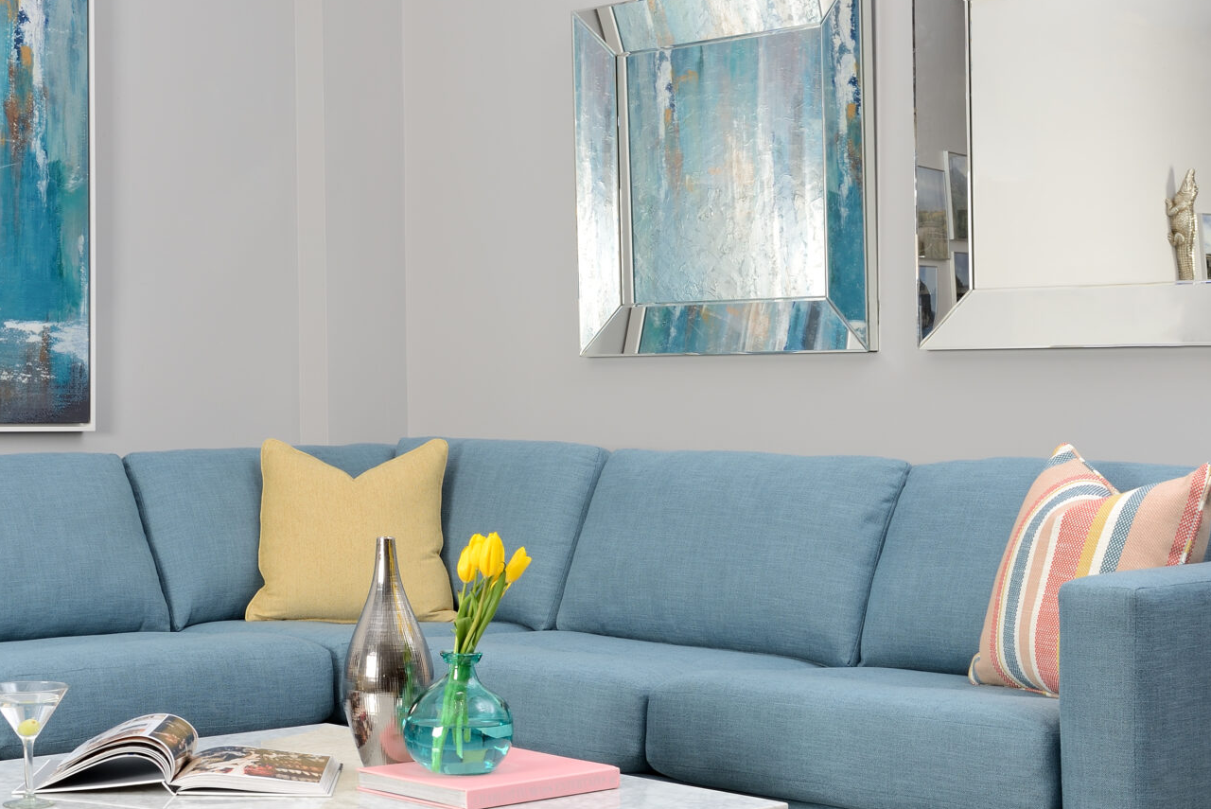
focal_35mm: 62
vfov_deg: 21.7
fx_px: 2087
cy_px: 613
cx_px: 329
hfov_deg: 31.9
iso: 100
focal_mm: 31
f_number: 13
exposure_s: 1/80
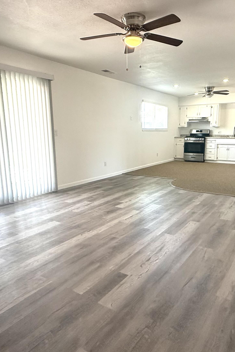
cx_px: 140
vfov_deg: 84.0
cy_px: 174
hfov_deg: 61.5
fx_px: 196
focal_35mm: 20
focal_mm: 2.22
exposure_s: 1/120
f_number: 2.2
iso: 160
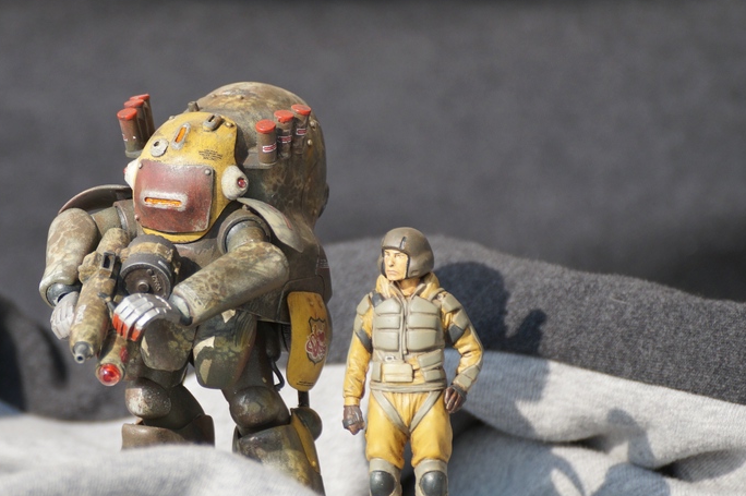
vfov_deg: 2.1
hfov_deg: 3.1
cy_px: 225
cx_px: 267
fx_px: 13625
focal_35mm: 658
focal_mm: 300
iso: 160
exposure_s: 1/500
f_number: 5.6
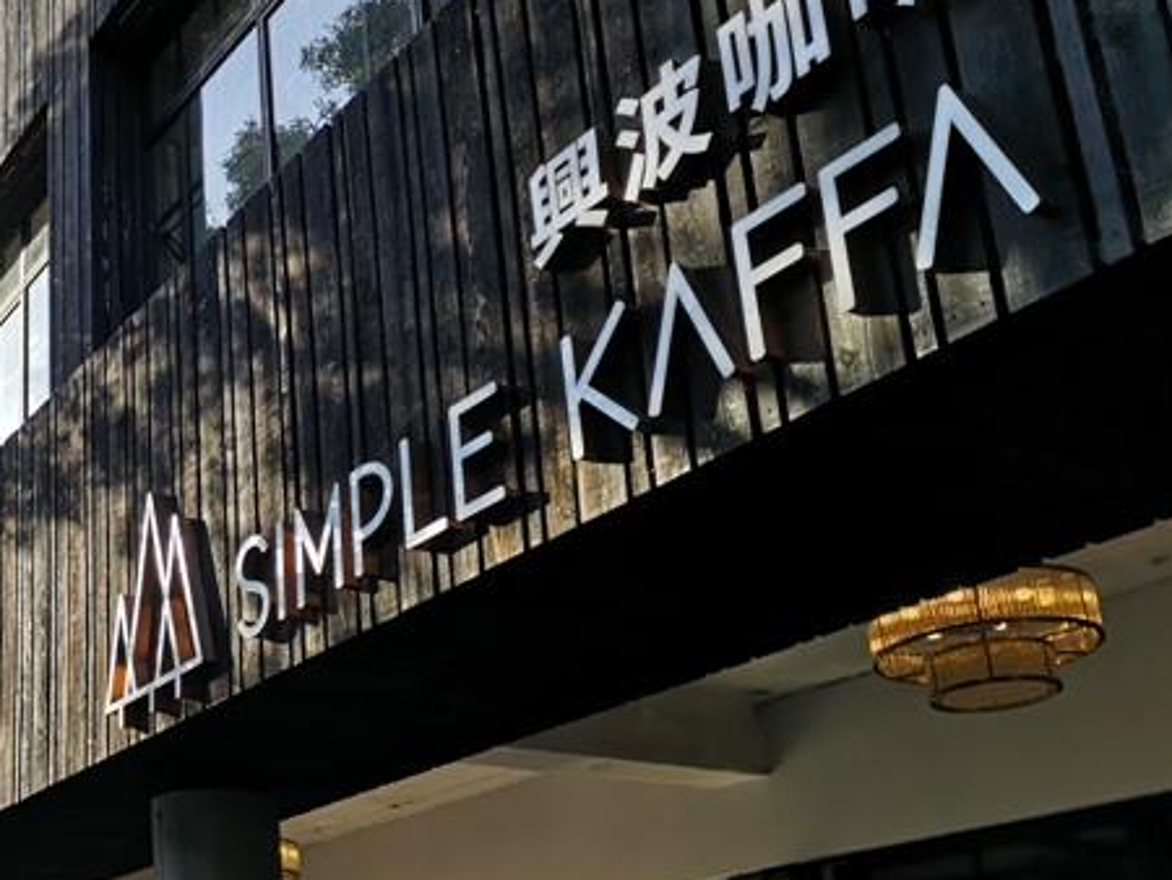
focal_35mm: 48
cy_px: 562
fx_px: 1626
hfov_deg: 38.1
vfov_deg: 30.1
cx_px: 227
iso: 50
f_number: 1.8
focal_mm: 3.95
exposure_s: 1/915
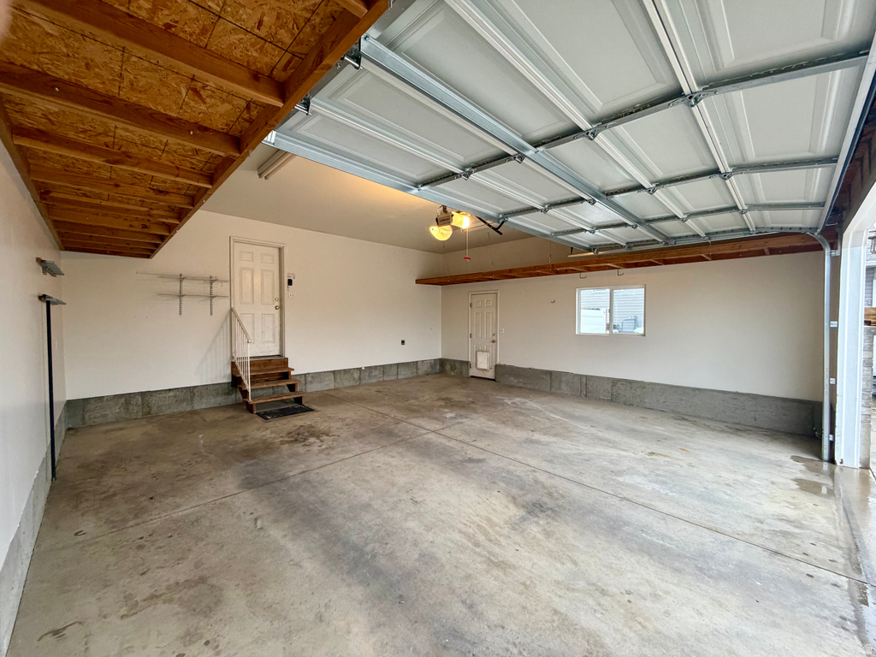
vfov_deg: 85.7
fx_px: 354
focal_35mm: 14
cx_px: 438
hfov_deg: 102.1
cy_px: 328
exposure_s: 1/120
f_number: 2.2
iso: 320
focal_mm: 2.22
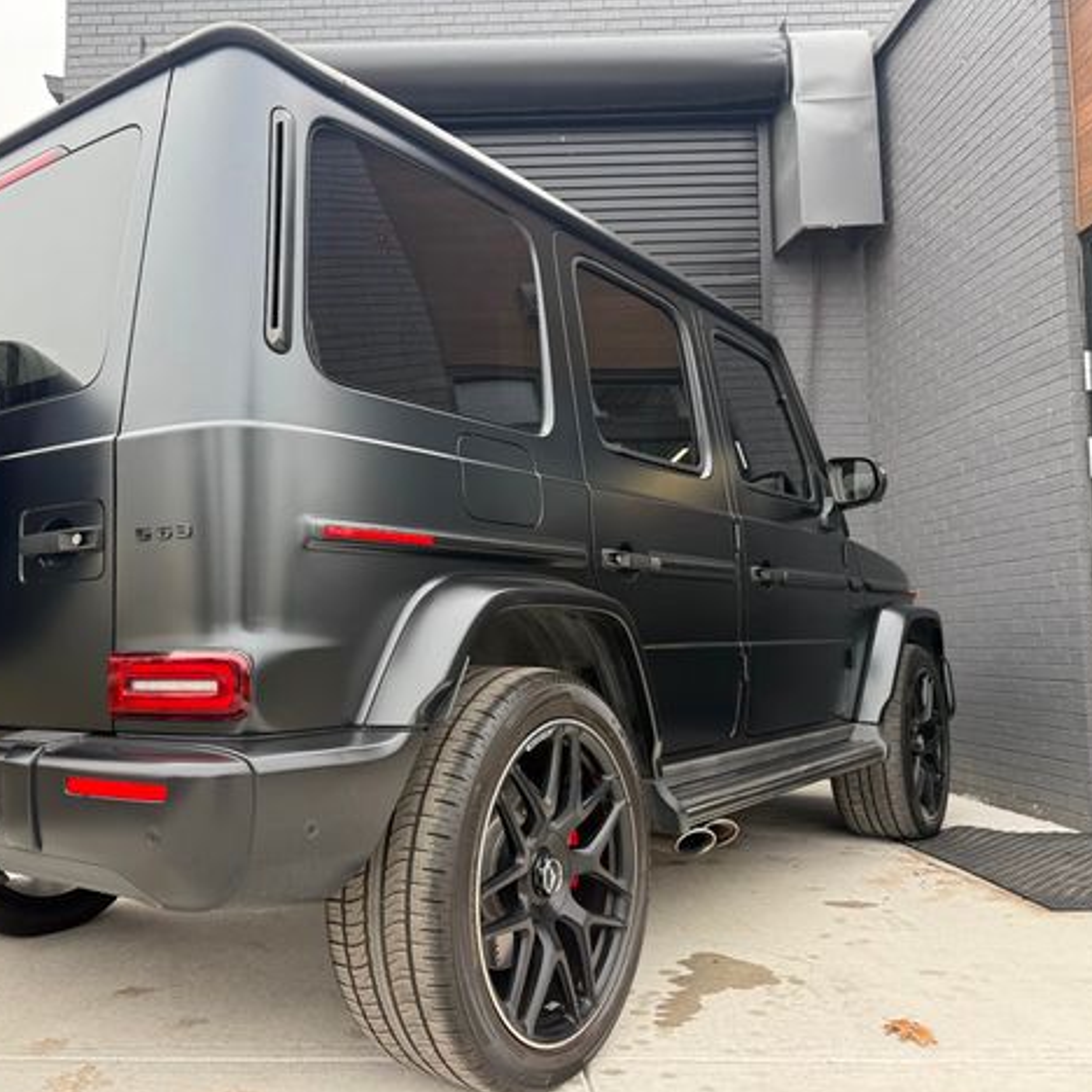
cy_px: 553
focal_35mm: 29
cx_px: 378
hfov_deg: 54.7
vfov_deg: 55.6
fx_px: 1035
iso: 80
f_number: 1.78
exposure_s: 1/244
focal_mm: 6.76
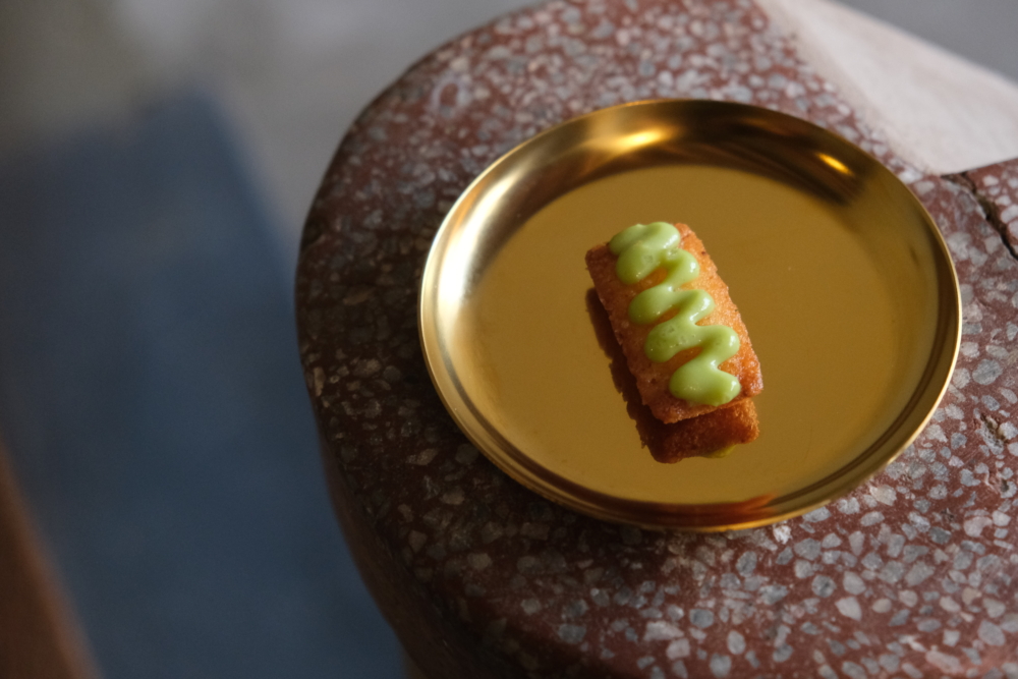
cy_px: 340
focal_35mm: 73
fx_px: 2064
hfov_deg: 27.7
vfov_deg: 18.7
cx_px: 509
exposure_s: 1/140
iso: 2500
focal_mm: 48.4
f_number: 4
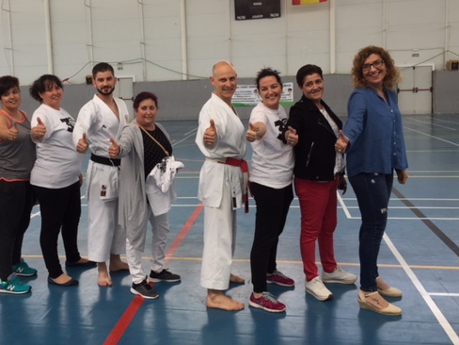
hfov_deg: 48.8
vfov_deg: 37.5
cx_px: 192
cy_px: 131
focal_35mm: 38
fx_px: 504
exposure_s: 1/100
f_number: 2.2
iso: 32
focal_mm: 4.15
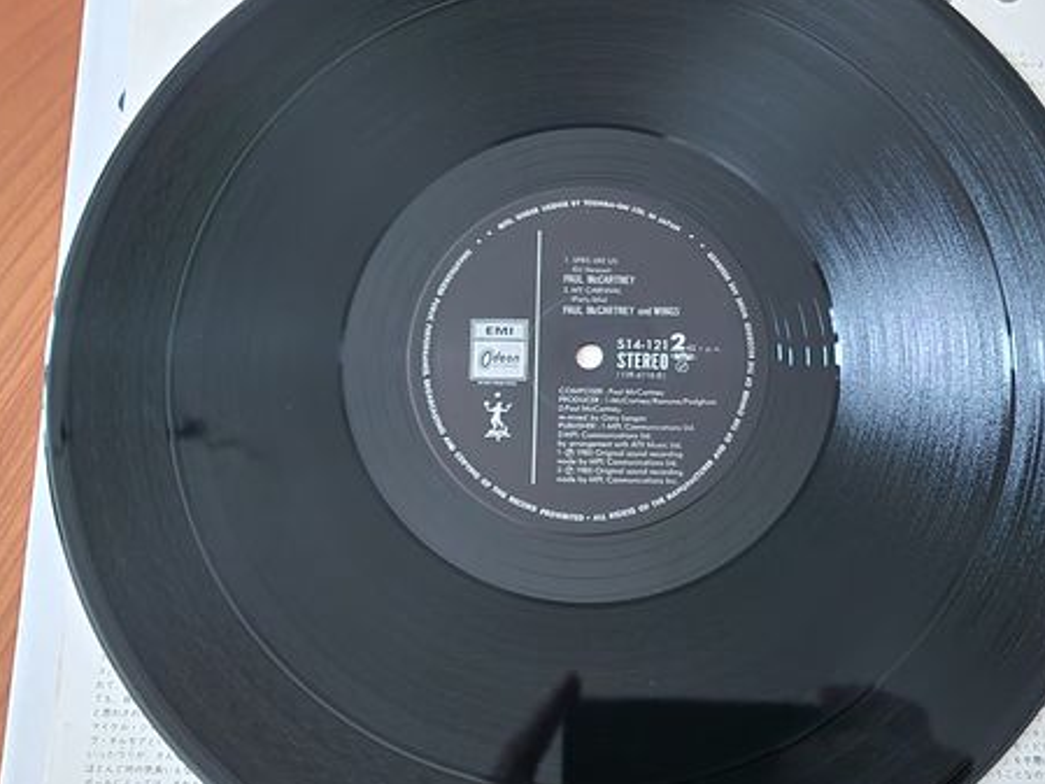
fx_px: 1238
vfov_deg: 35.1
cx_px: 612
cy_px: 419
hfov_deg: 45.6
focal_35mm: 41
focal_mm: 6.4
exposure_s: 1/20
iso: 1250
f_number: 1.8
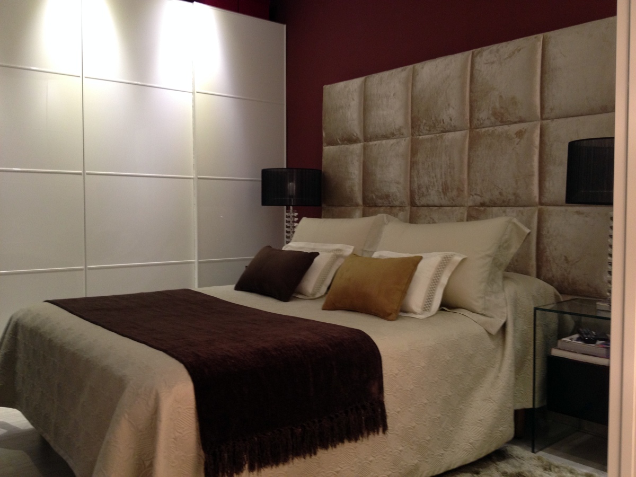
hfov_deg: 52.6
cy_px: 238
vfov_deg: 40.7
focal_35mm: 35
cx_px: 318
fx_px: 643
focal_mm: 4.28
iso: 100
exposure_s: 1/20
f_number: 2.4
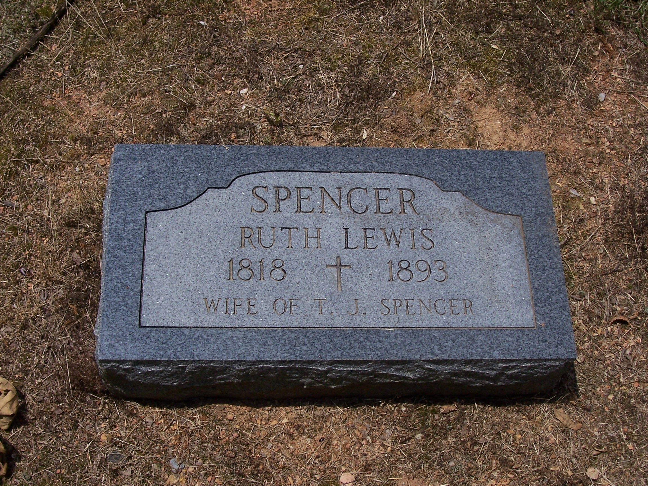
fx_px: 992
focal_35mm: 53
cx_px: 324
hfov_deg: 36.2
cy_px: 243
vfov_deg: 27.5
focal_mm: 8.6
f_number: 6.7
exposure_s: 1/1000
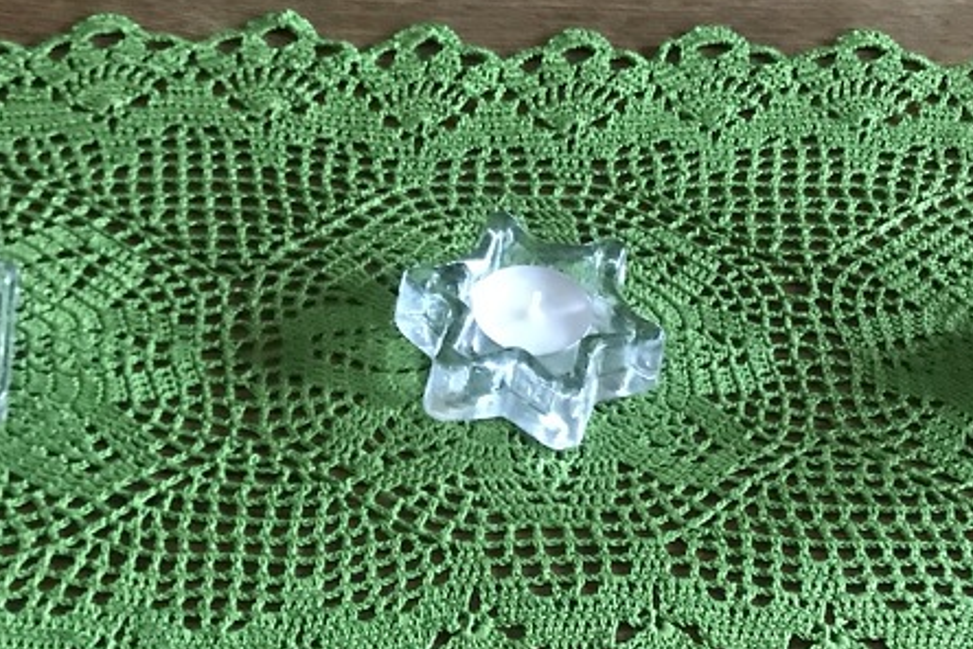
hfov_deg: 28.8
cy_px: 463
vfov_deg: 19.4
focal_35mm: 70
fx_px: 1892
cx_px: 448
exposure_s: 1/4
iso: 100
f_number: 1.8
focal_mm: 3.99
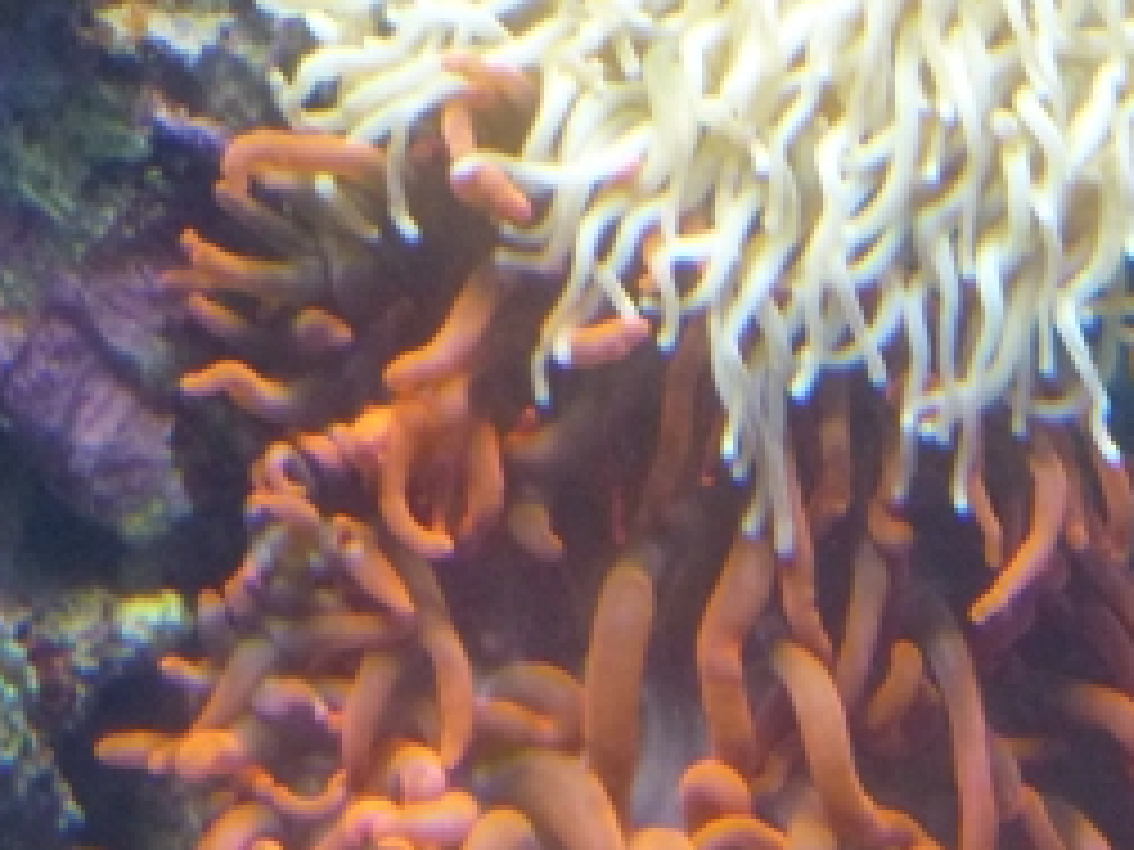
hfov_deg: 13.5
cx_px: 1030
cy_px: 378
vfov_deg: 10.2
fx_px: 4750
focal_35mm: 145
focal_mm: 10.1
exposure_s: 1/15
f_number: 4.4
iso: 400
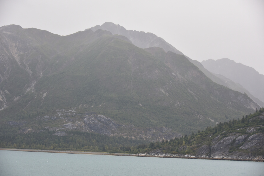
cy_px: 88
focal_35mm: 78
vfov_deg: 17.5
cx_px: 132
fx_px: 572
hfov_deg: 26.0
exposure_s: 1/160
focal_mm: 78
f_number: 5
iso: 320
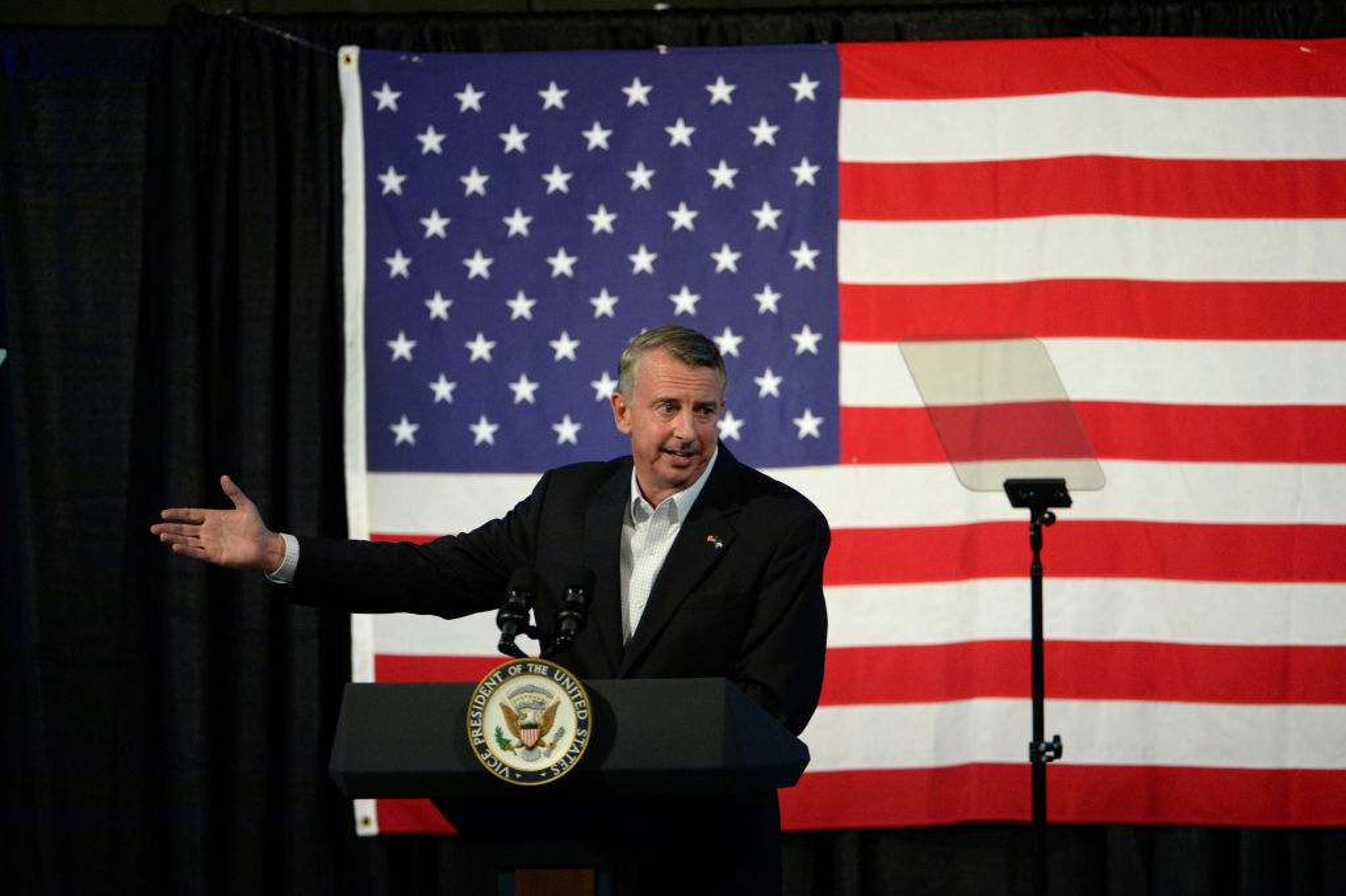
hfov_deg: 5.2
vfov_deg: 3.4
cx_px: 673
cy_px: 448
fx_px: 14950
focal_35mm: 400
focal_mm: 400
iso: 4000
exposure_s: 1/400
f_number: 4
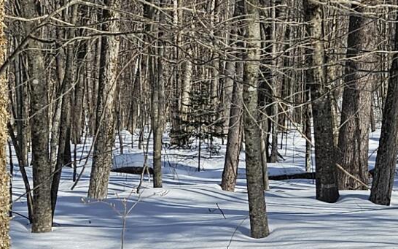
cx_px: 246
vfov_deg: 9.7
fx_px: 1453
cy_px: -34
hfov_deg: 15.6
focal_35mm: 134
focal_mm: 5.4
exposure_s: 1/2082
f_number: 1.8
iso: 25
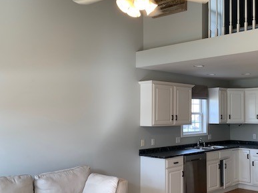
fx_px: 320
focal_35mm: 43
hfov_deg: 42.6
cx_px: 192
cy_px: 103
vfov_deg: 33.6
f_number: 1.8
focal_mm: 4.25
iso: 80
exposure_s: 1/120
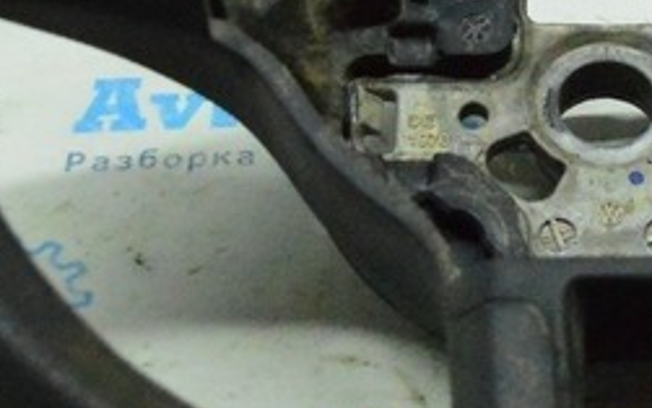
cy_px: -4
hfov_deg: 15.1
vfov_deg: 9.5
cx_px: 584
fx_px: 2435
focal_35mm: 137
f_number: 3.8
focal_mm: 22
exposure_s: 1/1000
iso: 6400
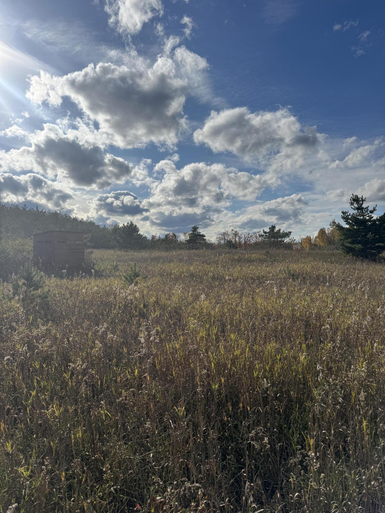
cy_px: 256
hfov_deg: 56.8
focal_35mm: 24
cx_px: 192
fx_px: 356
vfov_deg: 71.6
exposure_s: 1/12346
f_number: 1.78
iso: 64
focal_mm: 6.76
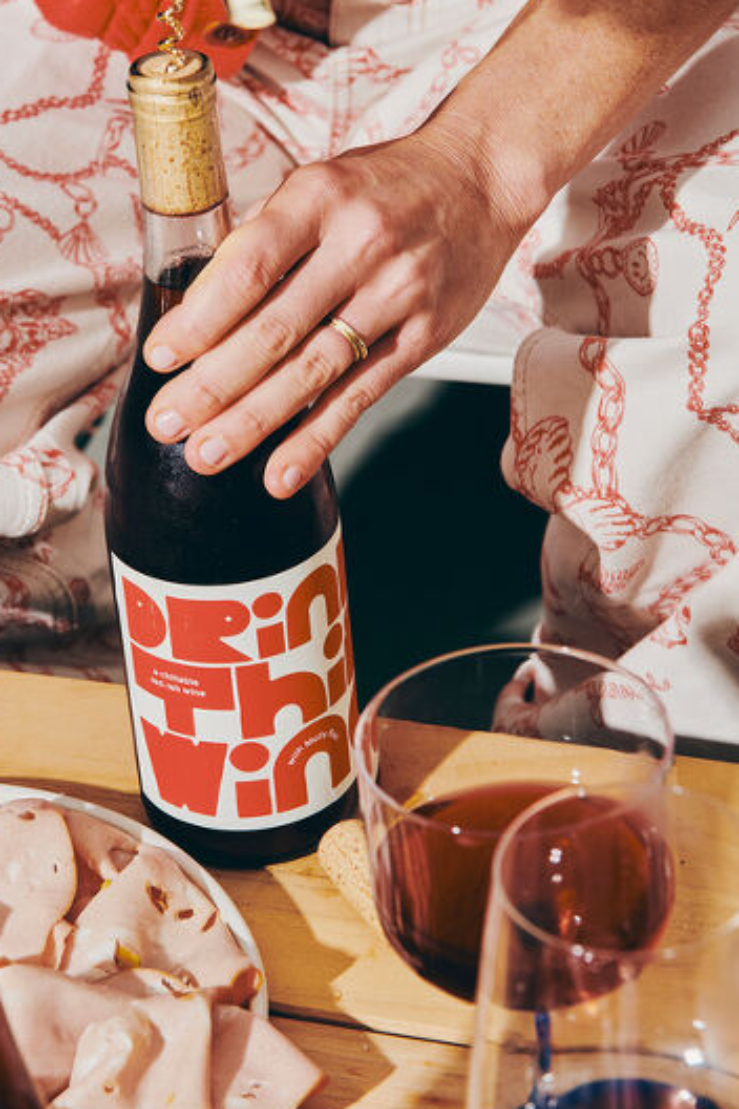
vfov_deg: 19.2
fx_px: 3264
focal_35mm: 106
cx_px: 261
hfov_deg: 12.9
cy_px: 414
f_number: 8
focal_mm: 70
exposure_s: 1/200
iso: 200
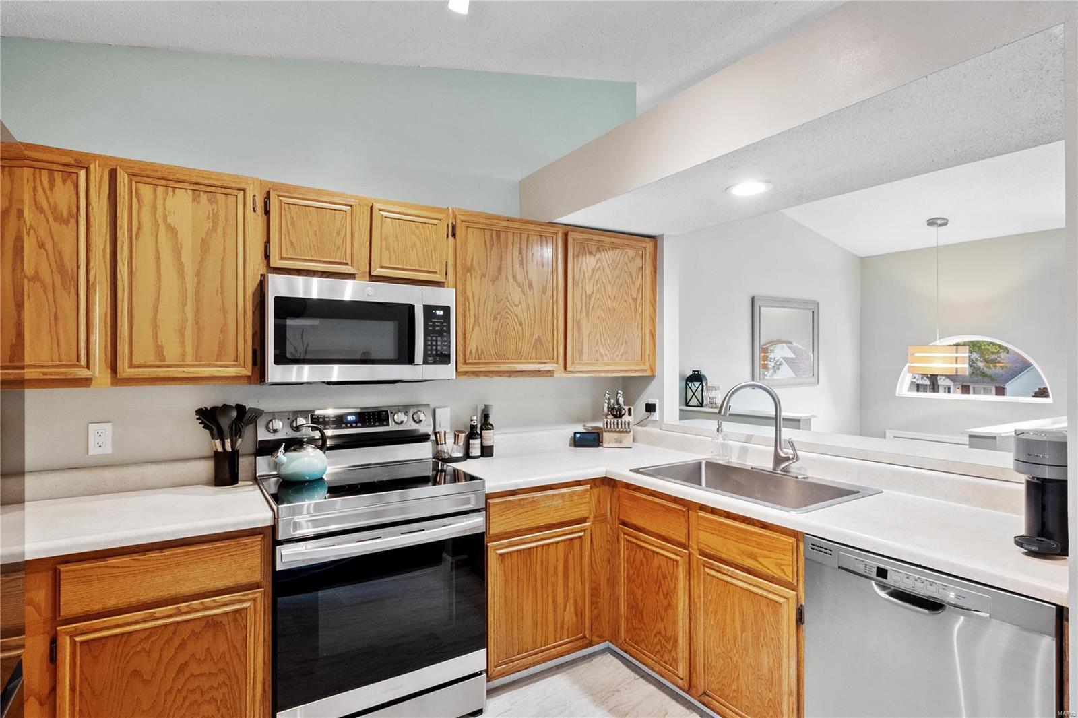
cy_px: 359
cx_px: 539
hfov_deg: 90.0
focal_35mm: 18
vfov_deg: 67.4
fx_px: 539
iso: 400
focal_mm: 9
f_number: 8
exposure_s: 1/3
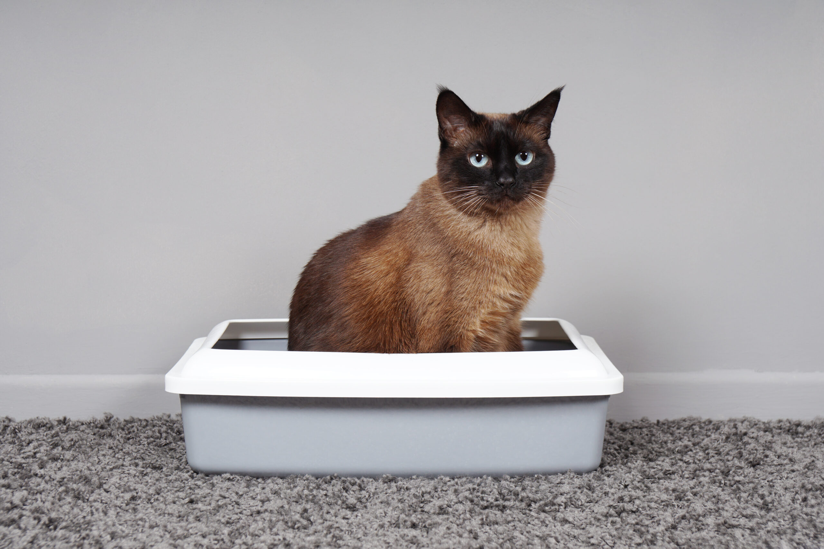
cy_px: 274
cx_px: 412
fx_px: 1682
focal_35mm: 74
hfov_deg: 27.5
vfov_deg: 18.5
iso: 100
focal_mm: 49
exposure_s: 1/160
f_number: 6.3
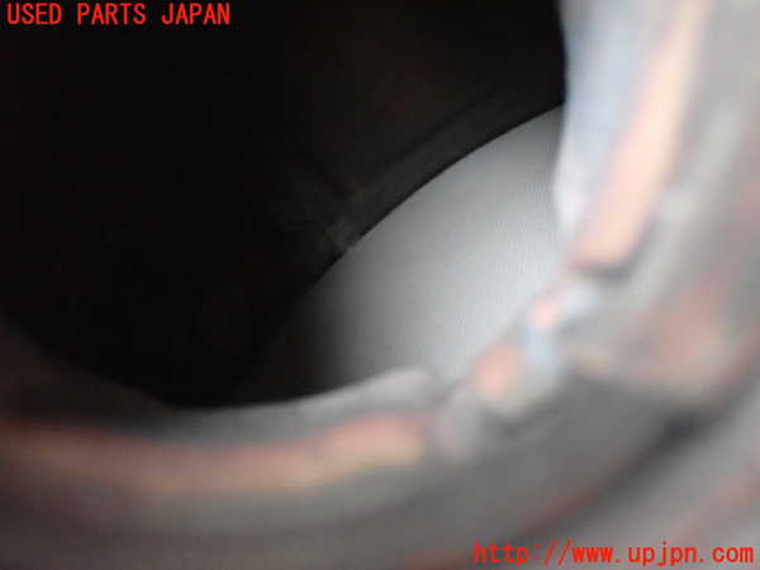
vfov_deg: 25.2
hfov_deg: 33.2
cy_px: 285
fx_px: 1273
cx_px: 380
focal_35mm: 58
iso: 3200
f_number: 3.5
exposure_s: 1/60
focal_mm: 10.35
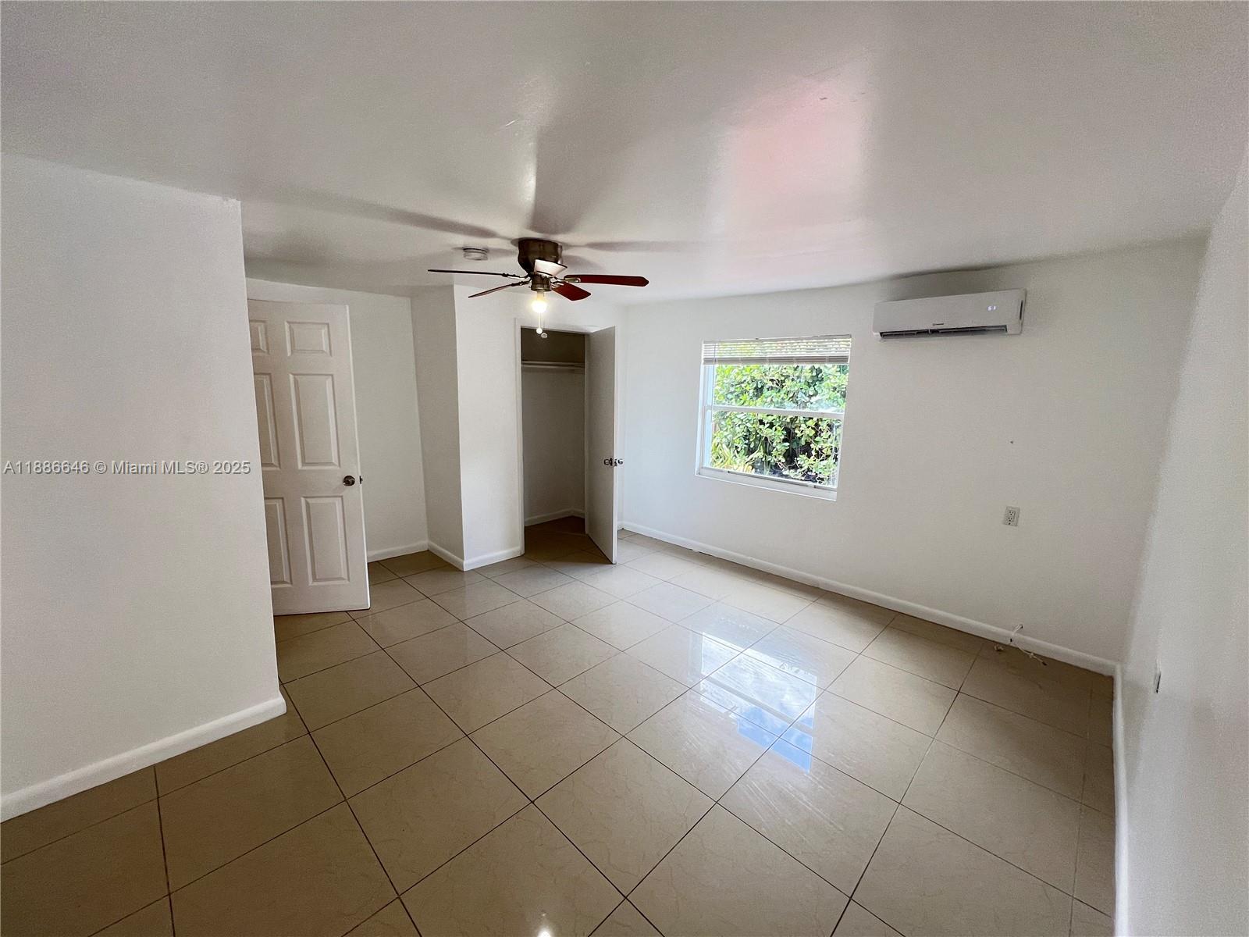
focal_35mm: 13
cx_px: 624
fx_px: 469
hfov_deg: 106.2
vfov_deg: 89.9
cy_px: 468
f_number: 1.8
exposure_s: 1/120
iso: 80
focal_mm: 1.57
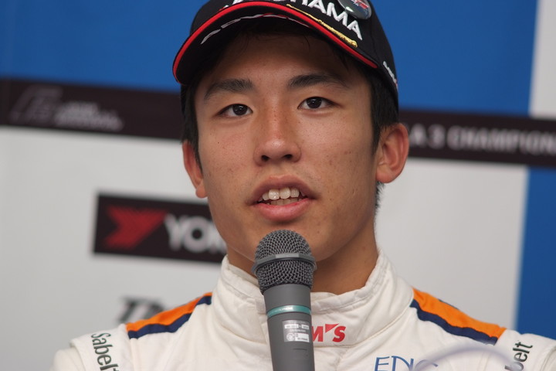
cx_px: 278
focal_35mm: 270
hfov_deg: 7.6
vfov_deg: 5.1
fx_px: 4170
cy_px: 186
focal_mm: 180
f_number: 2.8
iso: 400
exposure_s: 1/250
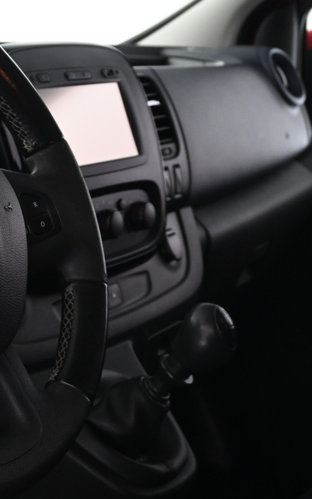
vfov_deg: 29.1
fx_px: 960
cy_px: 211
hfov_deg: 17.6
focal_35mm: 71
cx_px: -68
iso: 1600
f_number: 4
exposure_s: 1/15
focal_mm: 22.5
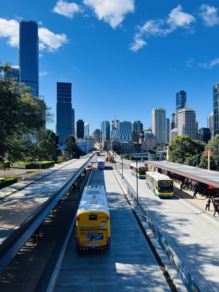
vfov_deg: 67.3
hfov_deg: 53.1
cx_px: 110
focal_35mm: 26
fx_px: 219
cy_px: 146
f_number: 1.6
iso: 50
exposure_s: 1/2632
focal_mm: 5.1
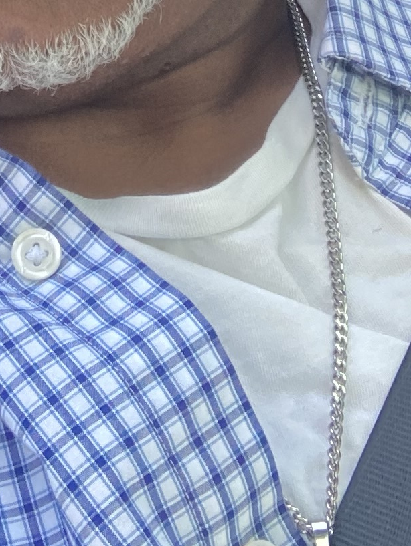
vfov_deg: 15.0
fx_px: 1913
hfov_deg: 12.2
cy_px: -285
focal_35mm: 121
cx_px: 20
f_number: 2.2
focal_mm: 2.87
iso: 64
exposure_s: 1/121
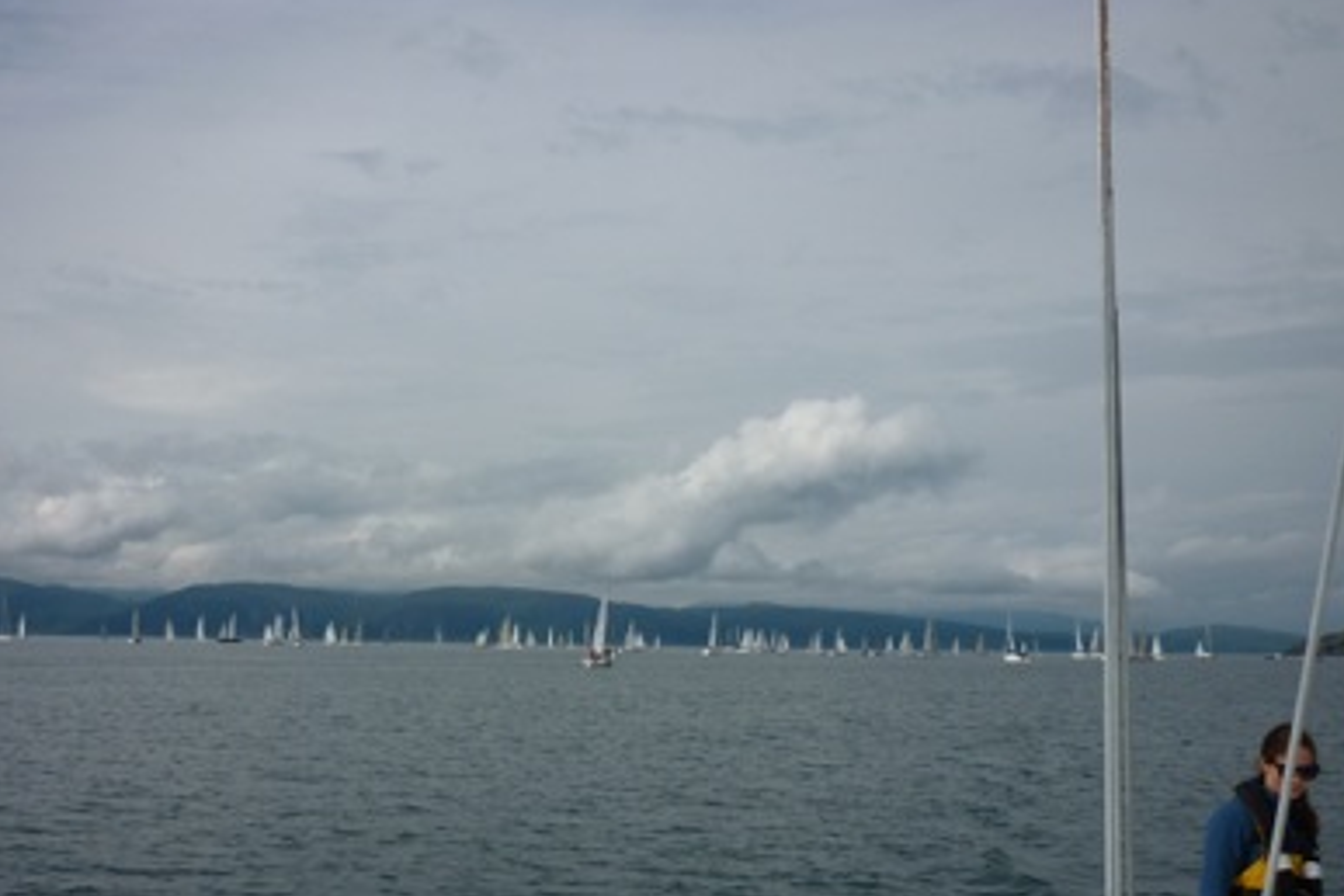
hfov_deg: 49.6
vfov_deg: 34.0
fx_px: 1456
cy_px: 559
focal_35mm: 39
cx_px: 667
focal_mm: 5.5
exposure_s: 1/500
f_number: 8
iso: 80
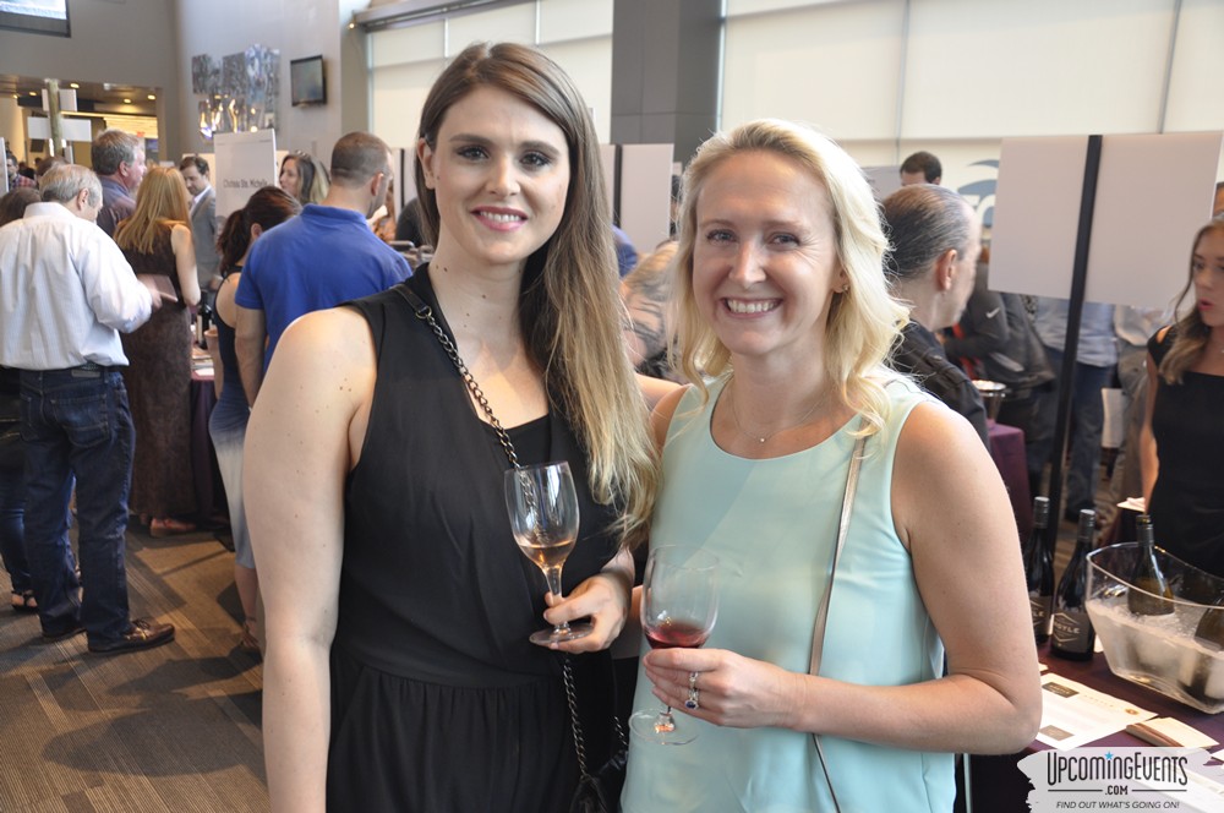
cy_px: 406
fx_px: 1222
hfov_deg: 53.2
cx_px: 612
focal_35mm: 36
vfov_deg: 36.8
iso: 400
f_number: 5
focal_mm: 24
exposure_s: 1/10
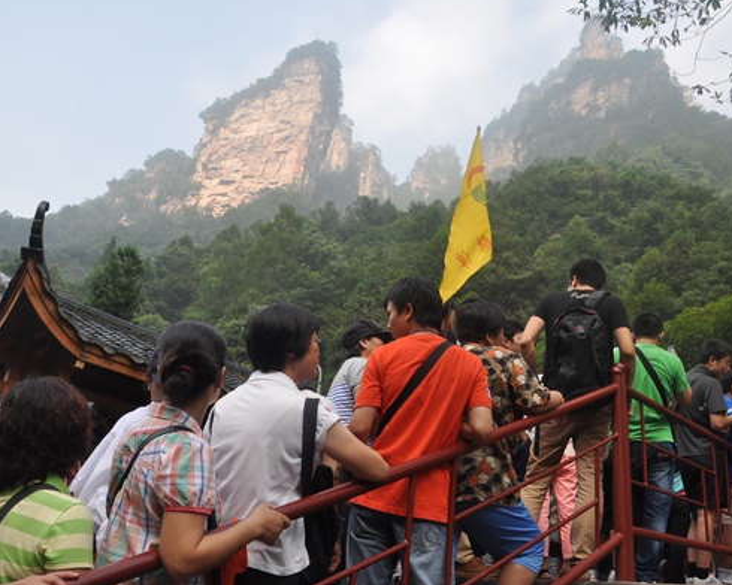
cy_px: 290
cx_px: 423
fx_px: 672
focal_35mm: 31
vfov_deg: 47.1
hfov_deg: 56.9
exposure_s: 1/250
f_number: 8
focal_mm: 18
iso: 400
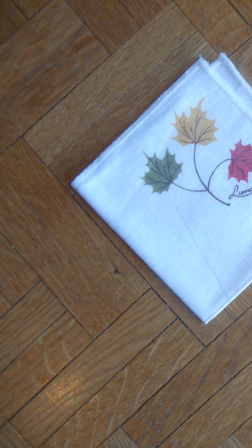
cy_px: 224
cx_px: 176
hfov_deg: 33.3
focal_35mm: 35
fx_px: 416
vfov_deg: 56.6
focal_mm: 4.2
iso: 125
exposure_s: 1/30
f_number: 3
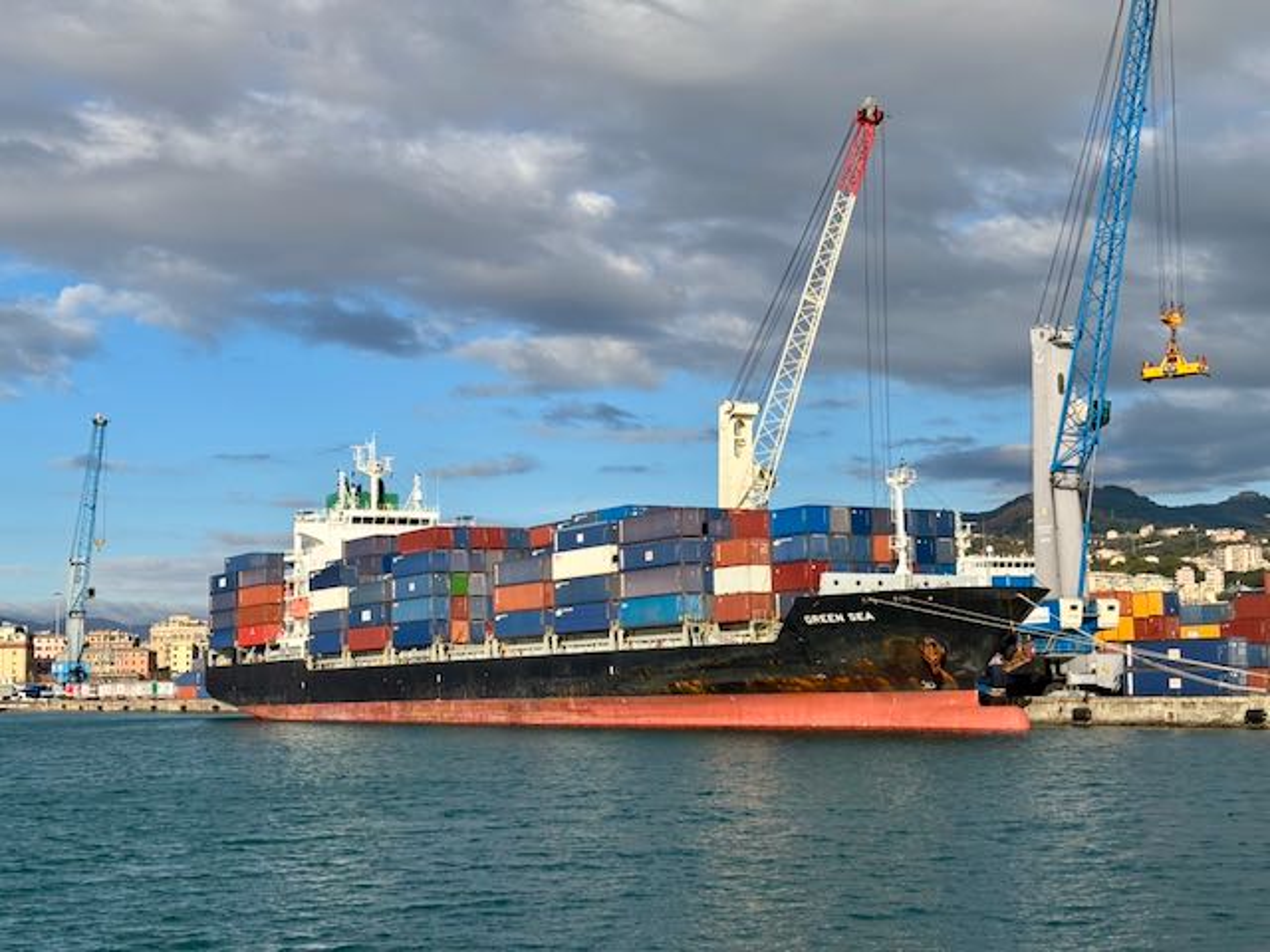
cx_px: 635
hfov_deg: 36.8
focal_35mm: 52
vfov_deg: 28.0
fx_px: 1908
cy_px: 476
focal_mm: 5.96
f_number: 1.6
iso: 32
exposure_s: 1/3534
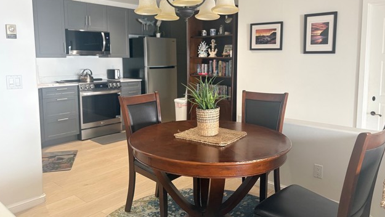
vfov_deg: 40.1
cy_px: 89
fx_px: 296
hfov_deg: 66.0
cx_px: 190
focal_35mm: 29
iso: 200
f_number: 1.6
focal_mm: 5.96
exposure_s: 1/60
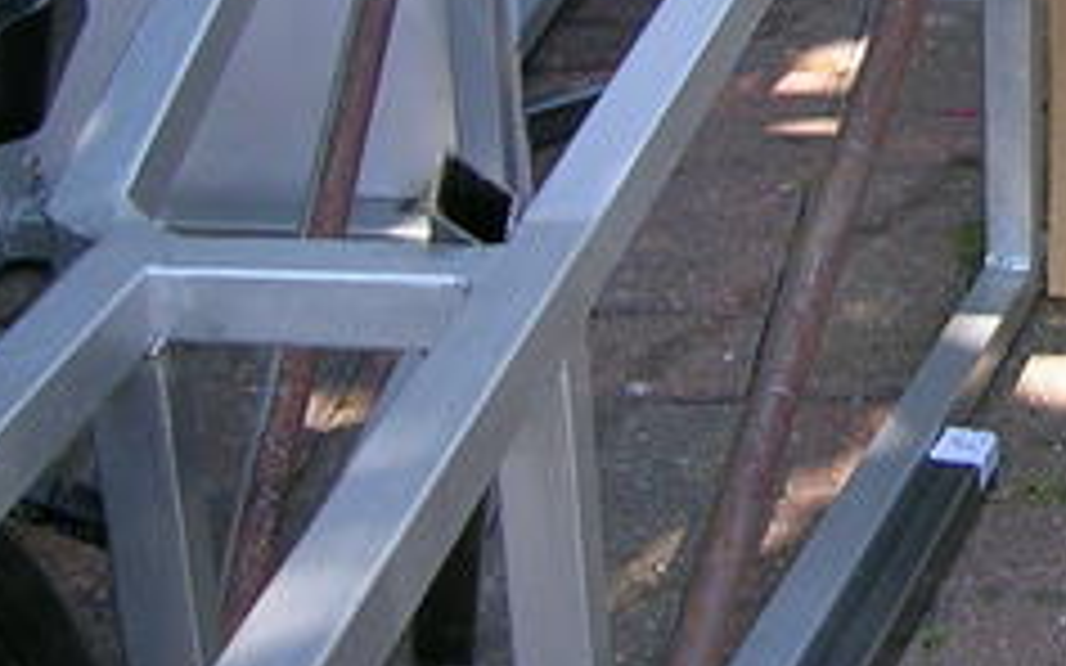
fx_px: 2905
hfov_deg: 19.4
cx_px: 1336
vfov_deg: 13.0
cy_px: 144
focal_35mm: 100
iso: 50
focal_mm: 5.4
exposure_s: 1/135
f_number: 2.8
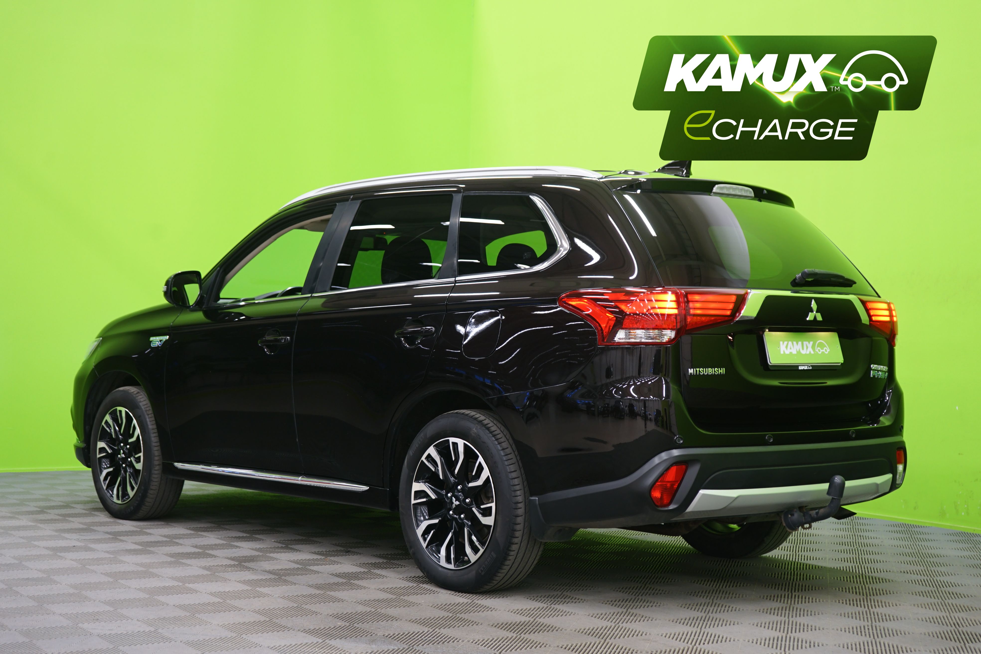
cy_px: 327
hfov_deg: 38.2
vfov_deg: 26.0
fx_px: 1417
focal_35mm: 52
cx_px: 490
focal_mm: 52
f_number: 5
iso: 400
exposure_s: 1/4
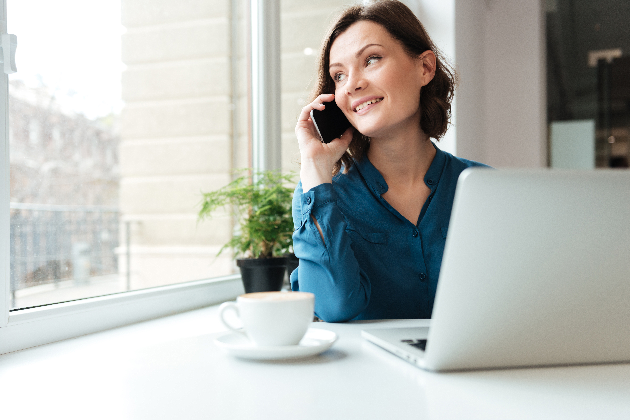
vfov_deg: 31.9
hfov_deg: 46.4
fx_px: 735
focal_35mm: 42
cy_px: 210
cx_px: 315
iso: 250
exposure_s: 1/160
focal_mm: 42
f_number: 3.2
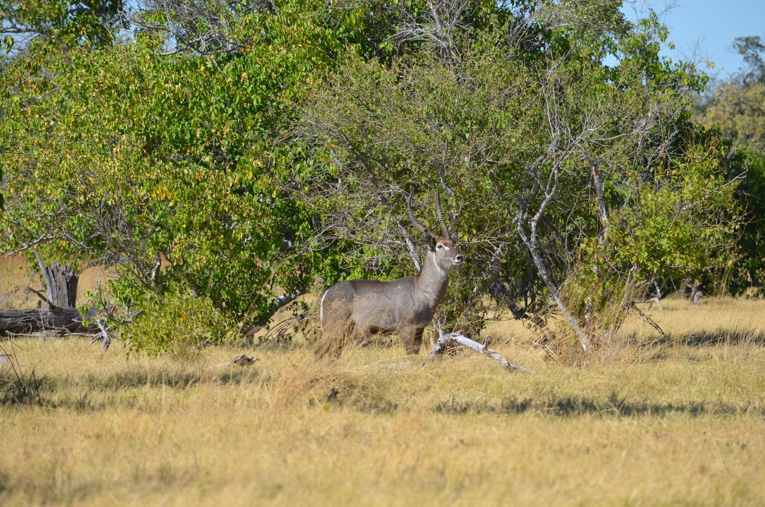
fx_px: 6998
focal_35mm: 330
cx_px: 382
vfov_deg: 4.1
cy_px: 254
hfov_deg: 6.3
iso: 200
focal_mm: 220
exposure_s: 1/800
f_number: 7.1
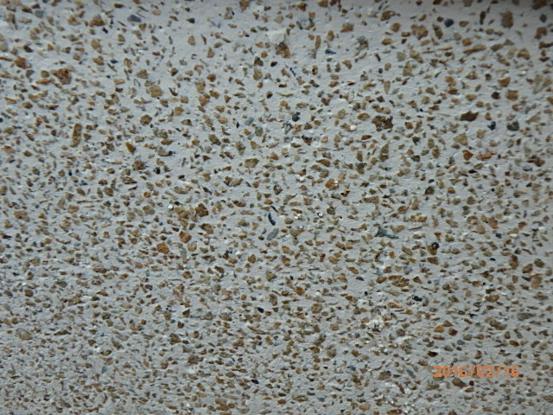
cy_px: 208
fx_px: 783
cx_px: 276
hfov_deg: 38.9
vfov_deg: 29.7
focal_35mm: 49
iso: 125
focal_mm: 8.7
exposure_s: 1/320
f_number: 5.2
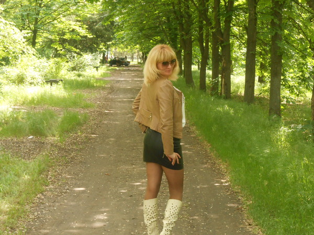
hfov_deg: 24.1
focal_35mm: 81
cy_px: 118
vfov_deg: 18.2
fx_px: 735
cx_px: 157
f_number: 6.6
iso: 250
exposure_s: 1/60
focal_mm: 14.5
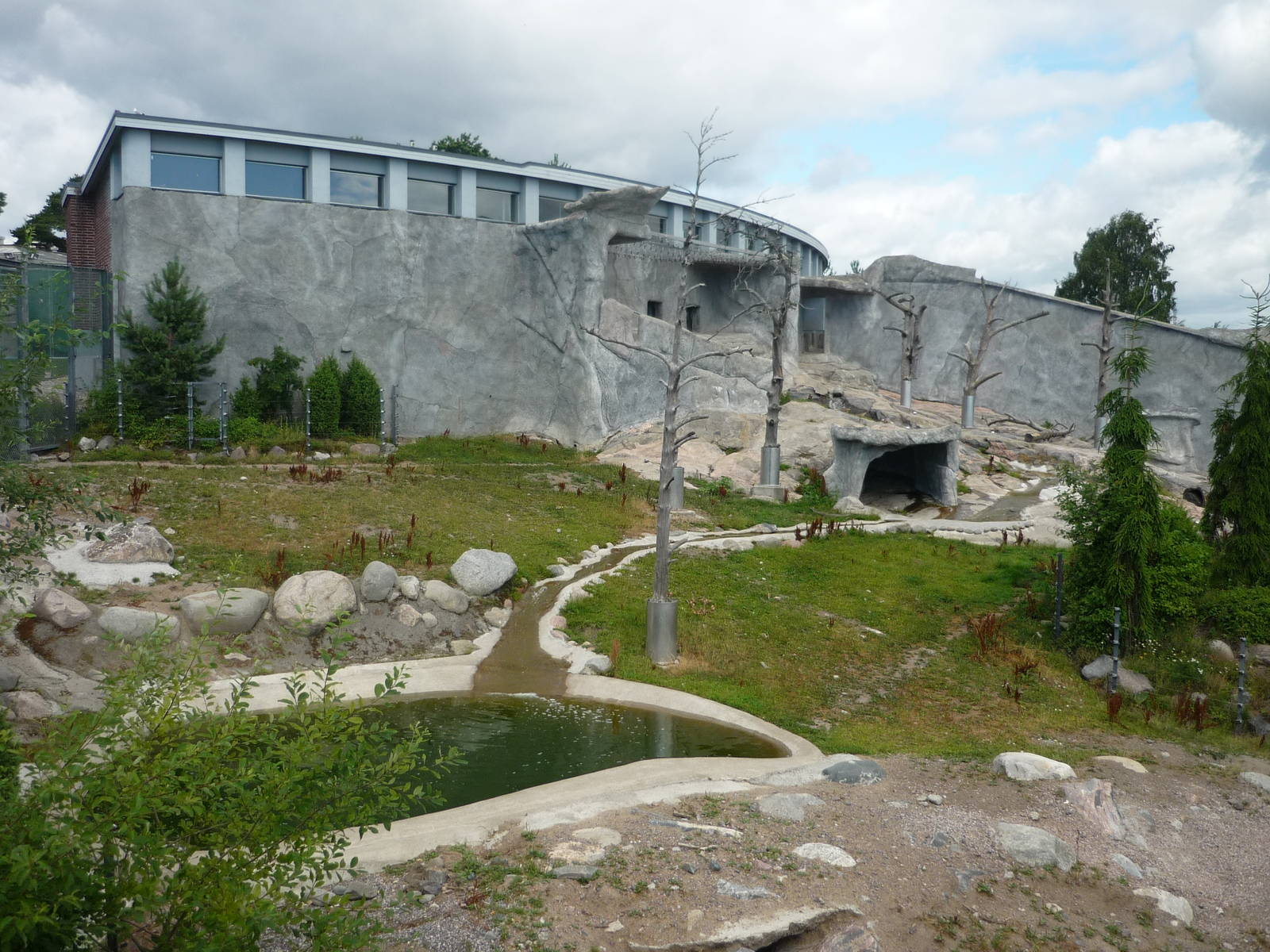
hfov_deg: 55.4
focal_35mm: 33
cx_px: 635
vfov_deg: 42.9
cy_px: 476
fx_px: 1211
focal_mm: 5.5
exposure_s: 1/800
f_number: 2.8
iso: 100
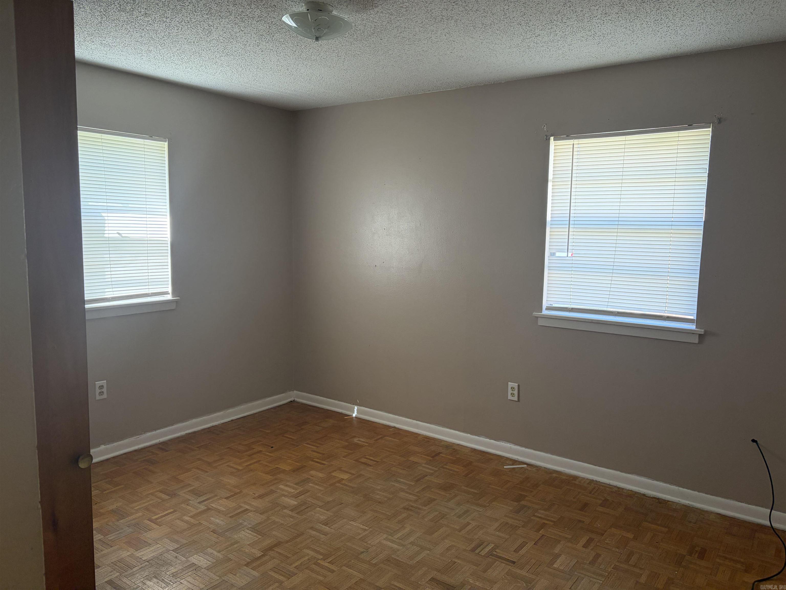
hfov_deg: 67.3
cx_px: 393
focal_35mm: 26
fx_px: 590
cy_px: 295
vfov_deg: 53.1
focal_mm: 5.96
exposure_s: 1/99
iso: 125
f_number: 1.6
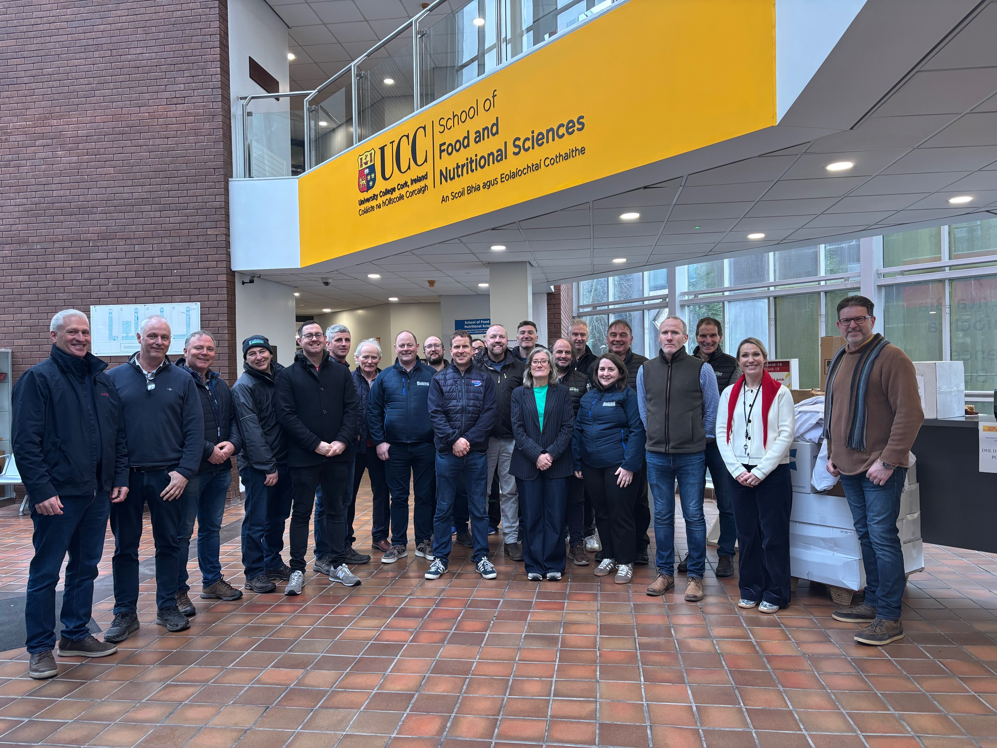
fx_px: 749
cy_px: 374
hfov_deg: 67.3
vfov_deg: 53.1
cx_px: 498
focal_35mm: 26
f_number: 1.6
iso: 125
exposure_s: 1/50
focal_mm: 5.96
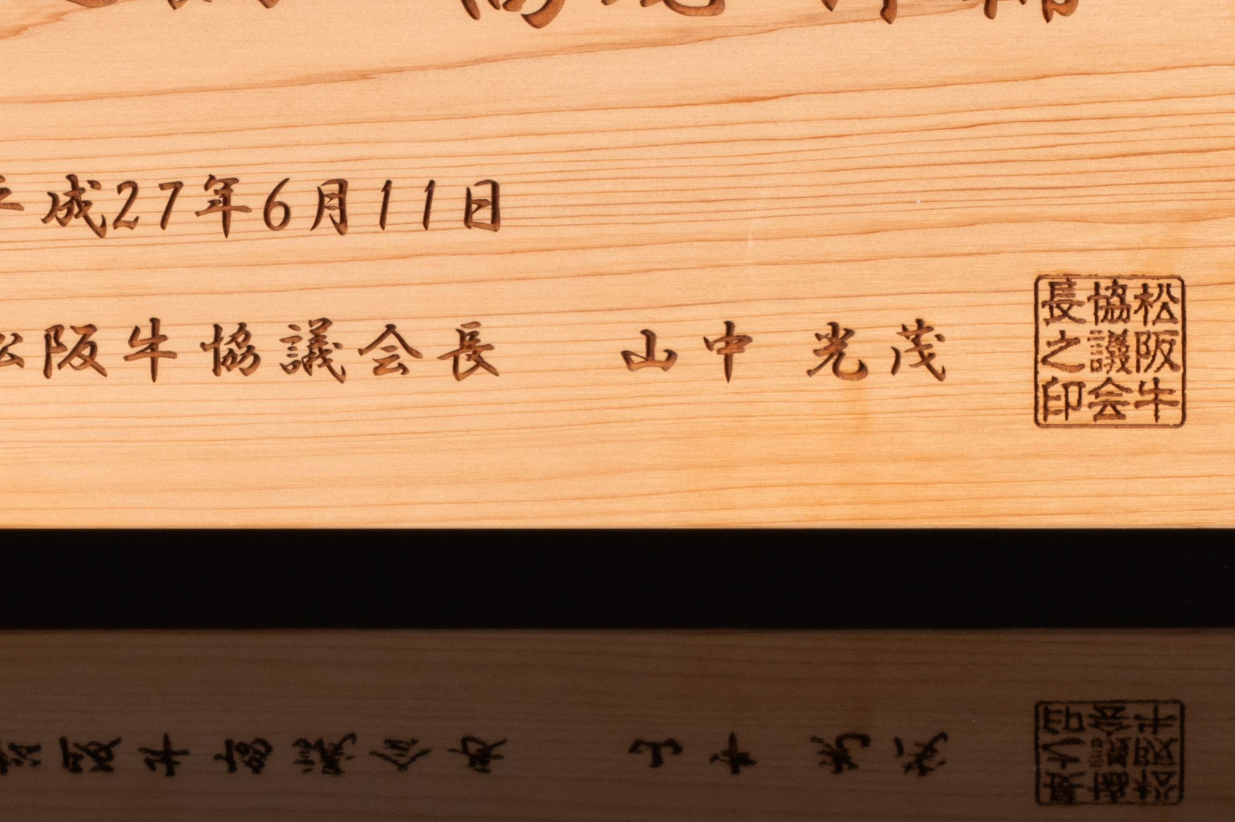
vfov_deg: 4.8
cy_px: -85
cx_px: 568
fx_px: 9875
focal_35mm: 288
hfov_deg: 7.2
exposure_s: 1/160
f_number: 22
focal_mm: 85
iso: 160
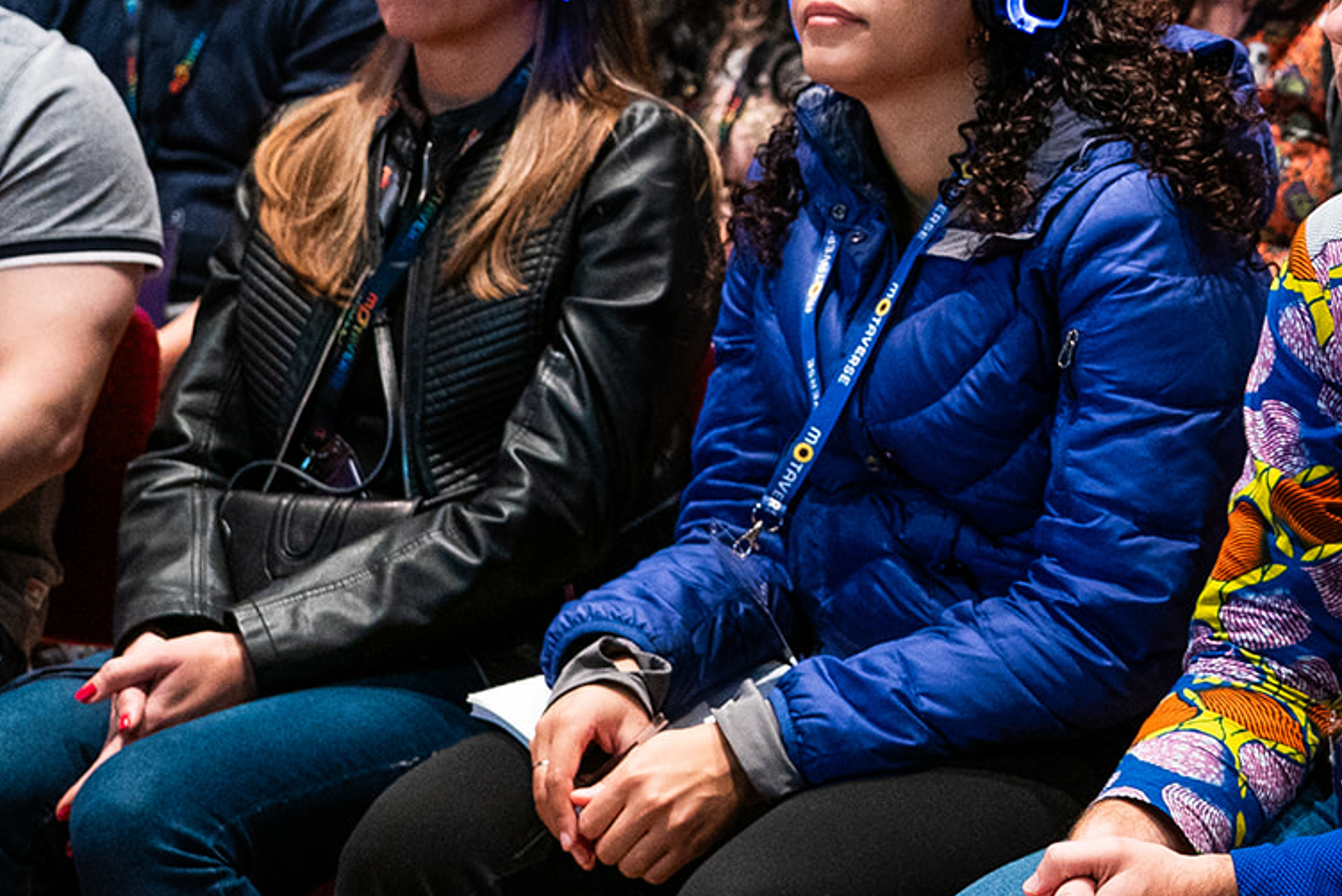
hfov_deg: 13.6
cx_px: 1272
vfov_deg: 9.2
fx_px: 5556
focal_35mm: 149
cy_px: -15
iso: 3200
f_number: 5.6
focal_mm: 70
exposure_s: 1/100
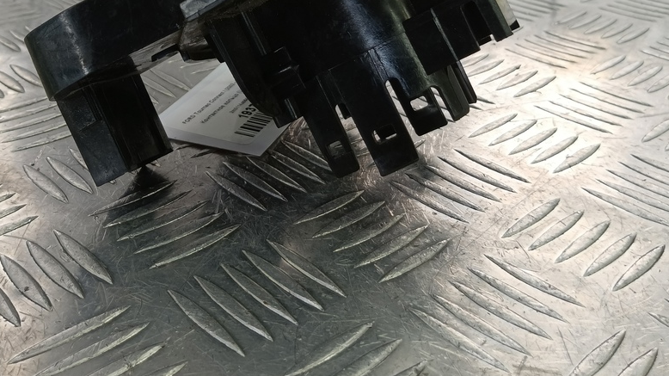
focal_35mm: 33
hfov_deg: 59.3
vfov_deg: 33.9
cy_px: 48
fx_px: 585
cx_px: 292
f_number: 1.6
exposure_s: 1/100
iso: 116
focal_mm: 4.11
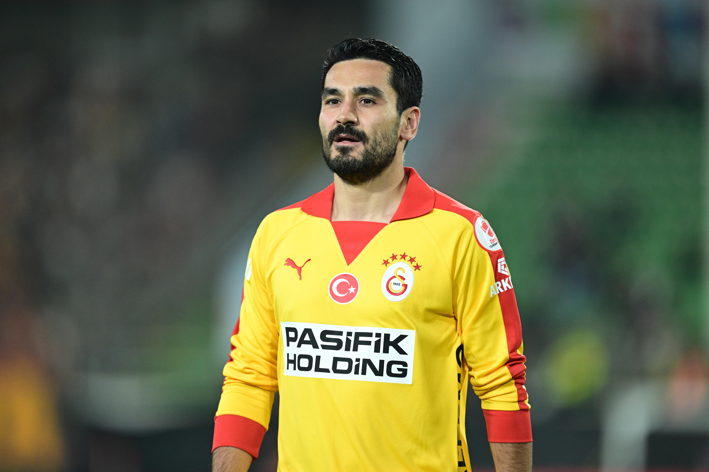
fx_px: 7877
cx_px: 354
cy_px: 236
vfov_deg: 3.4
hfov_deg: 5.2
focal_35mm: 400
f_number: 2.8
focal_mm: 400
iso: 2500
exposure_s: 1/1250
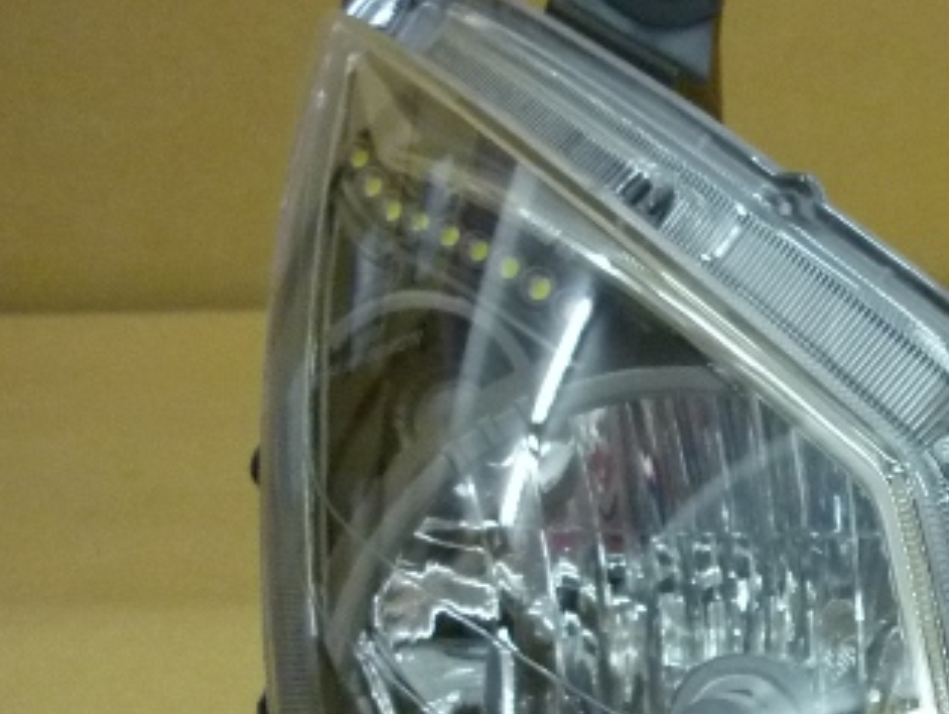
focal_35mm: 84
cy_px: 787
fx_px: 2305
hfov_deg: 21.6
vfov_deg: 17.0
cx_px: 1133
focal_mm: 5.5
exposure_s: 1/25
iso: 400
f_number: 2.8
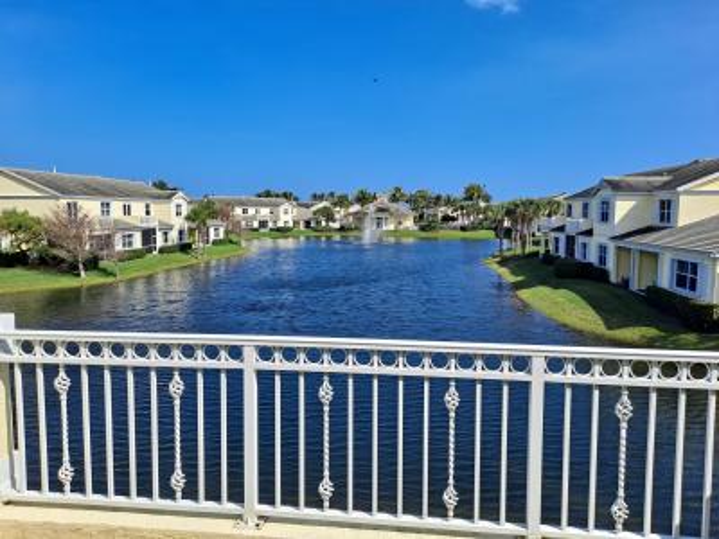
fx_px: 519
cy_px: 270
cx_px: 360
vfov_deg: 54.9
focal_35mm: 25
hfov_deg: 69.4
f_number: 2
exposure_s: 1/2146
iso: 32
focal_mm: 4.6
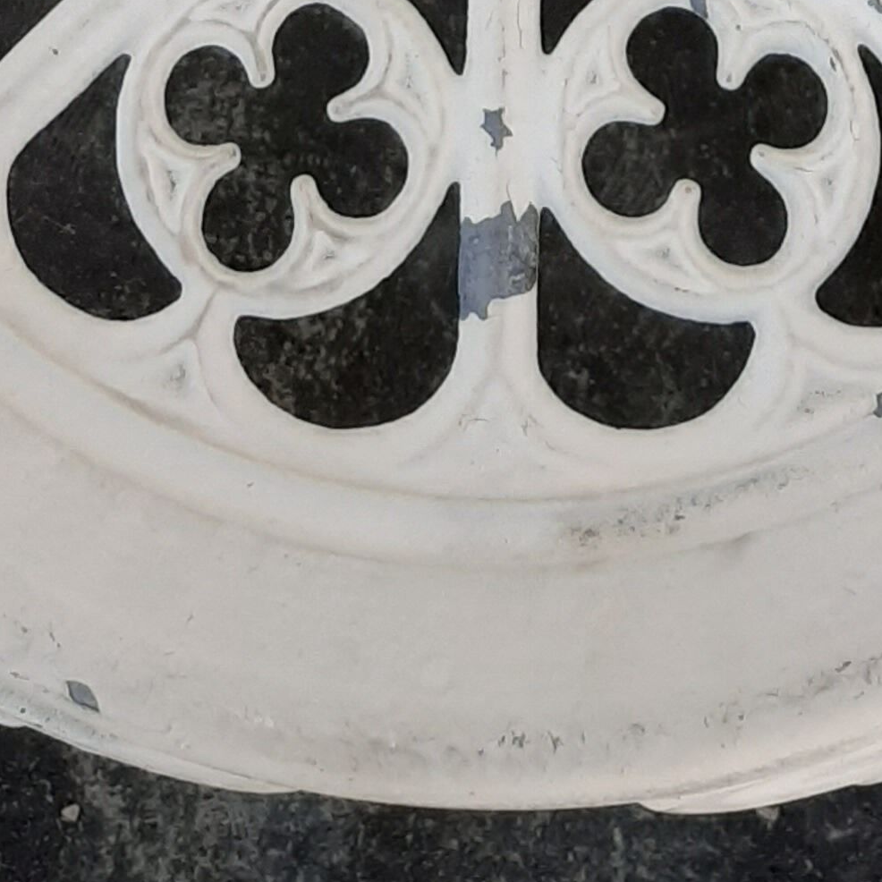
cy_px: -910
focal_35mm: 94
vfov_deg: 14.9
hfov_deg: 18.5
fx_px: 2710
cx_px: 535
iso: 40
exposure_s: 1/1374
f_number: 1.7
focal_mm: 3.93
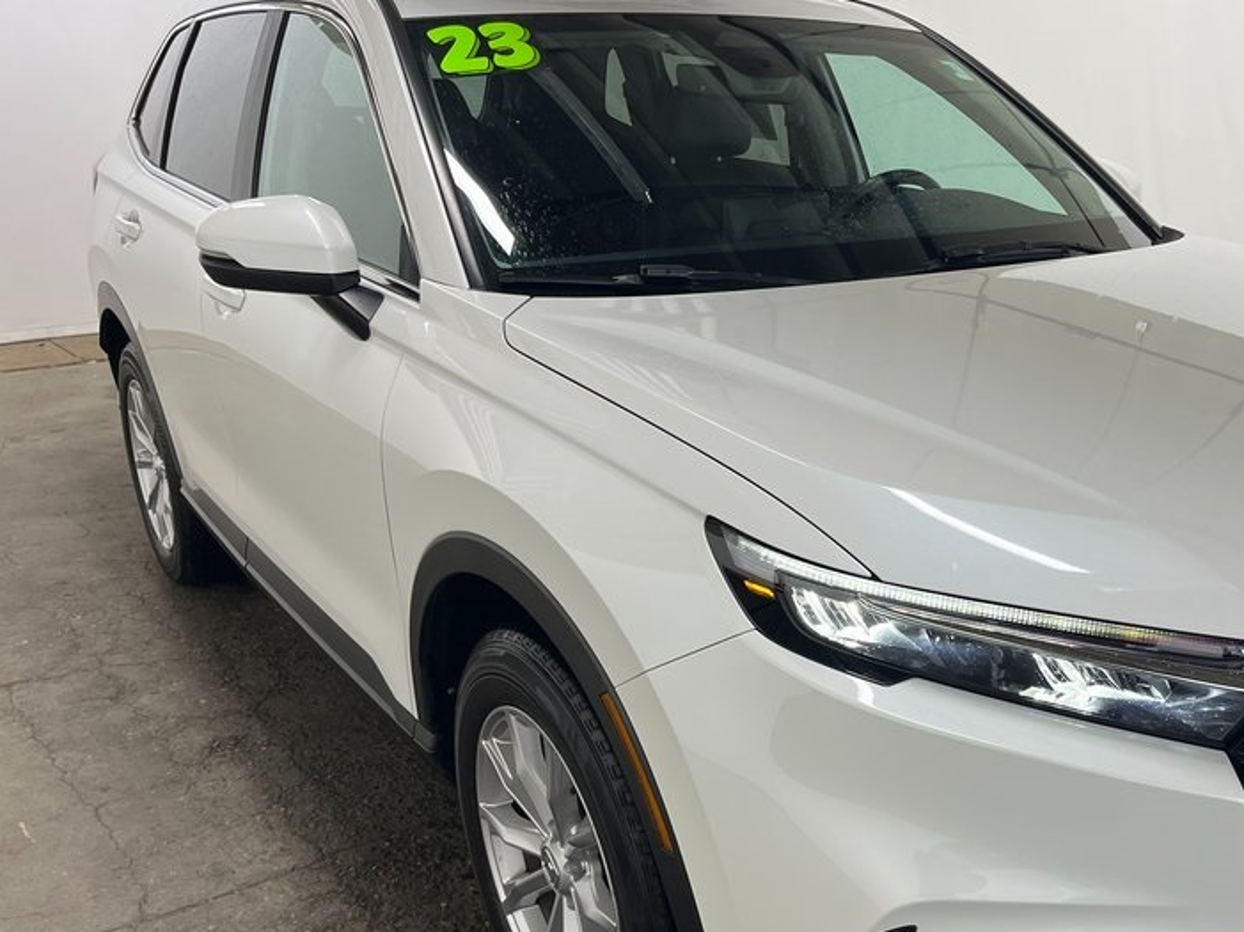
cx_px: 891
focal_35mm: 38
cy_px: 581
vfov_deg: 37.5
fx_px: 1365
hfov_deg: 47.6
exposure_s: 1/121
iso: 64
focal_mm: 5.1
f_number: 1.6
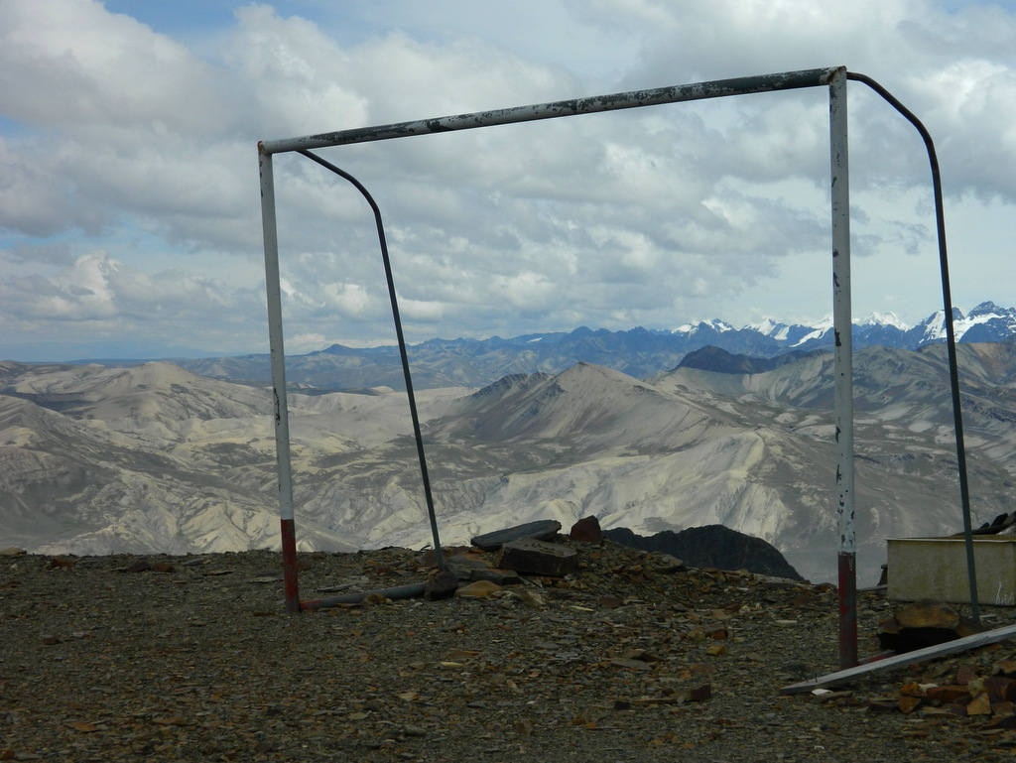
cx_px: 508
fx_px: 2056
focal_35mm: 70
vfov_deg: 21.0
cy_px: 382
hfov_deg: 27.8
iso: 80
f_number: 11.4
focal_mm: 12.6
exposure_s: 1/160
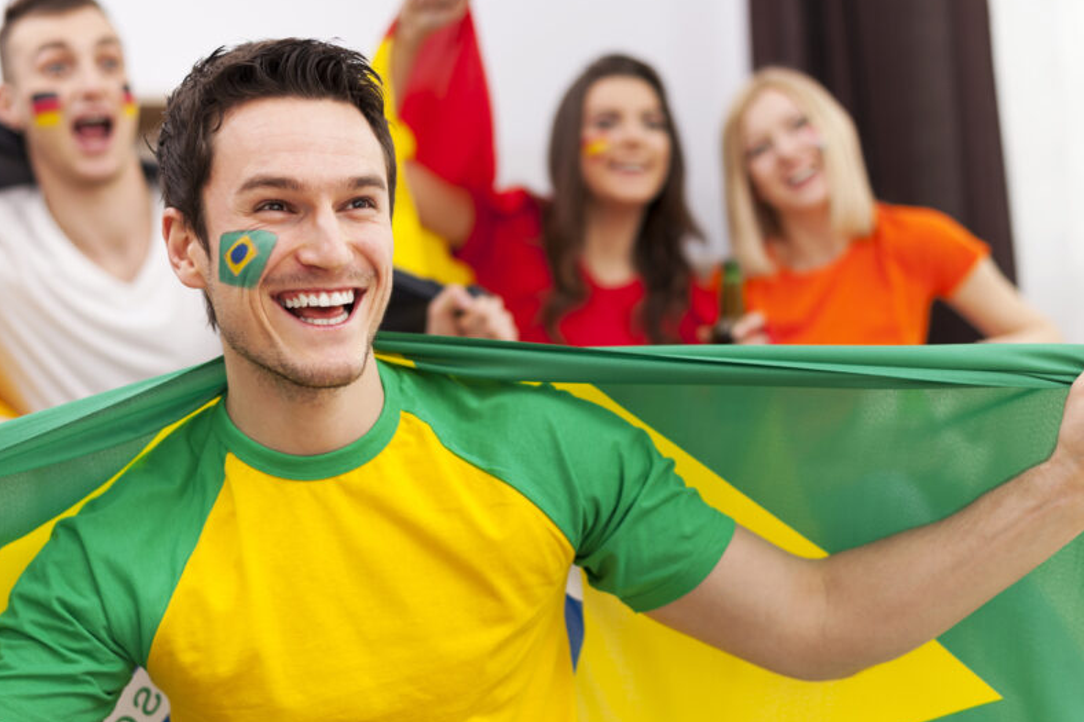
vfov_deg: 20.9
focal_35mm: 65
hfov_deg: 31.0
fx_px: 1957
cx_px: 512
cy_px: 405
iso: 100
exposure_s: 1/125
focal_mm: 50
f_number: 2.2
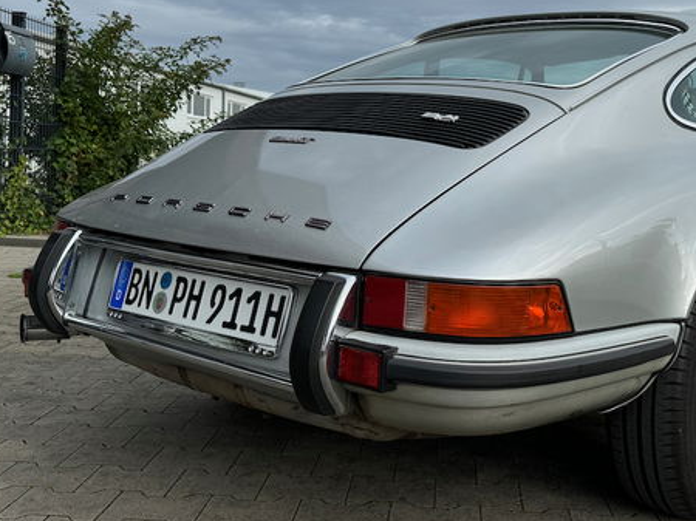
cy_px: 179
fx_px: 824
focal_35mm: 41
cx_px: 473
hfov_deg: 45.0
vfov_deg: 34.8
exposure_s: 1/1980
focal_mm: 6.76
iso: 80
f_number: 1.78
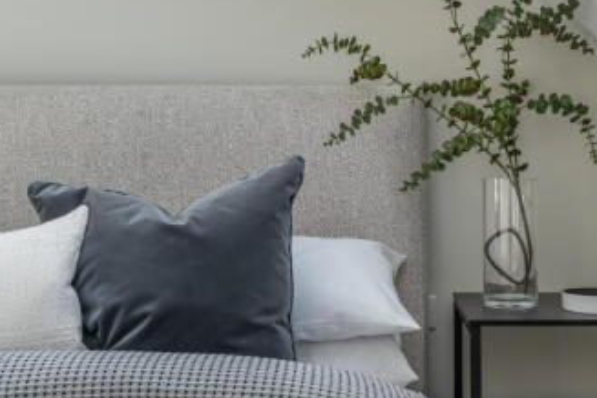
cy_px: 193
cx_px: 389
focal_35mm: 48
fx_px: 796
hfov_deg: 40.7
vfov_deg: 28.1
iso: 250
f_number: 8
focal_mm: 22.3
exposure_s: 1/125
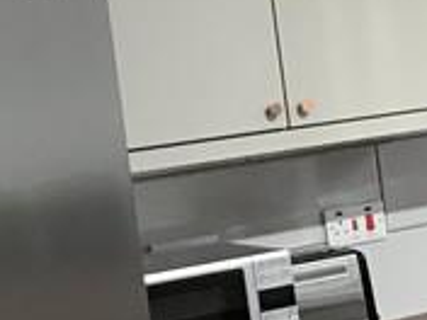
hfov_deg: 10.7
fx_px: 1961
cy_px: 272
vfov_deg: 9.3
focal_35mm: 159
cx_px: 1012
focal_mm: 3.99
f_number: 1.8
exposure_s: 1/17
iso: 64
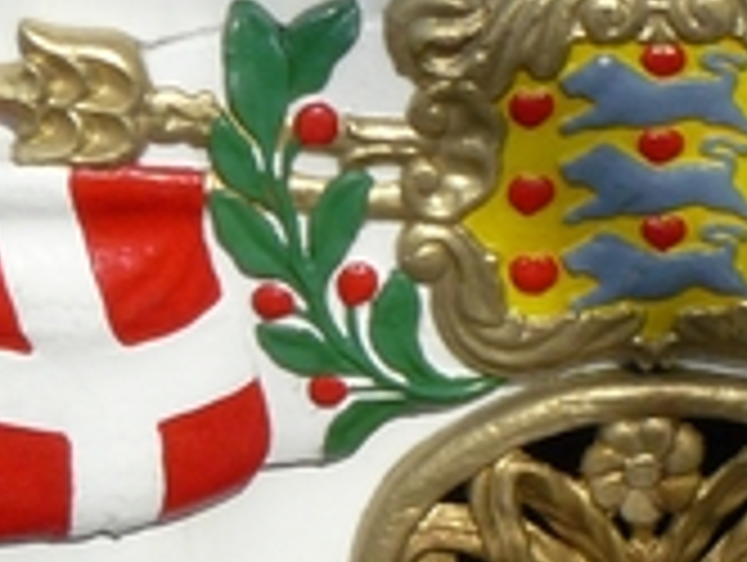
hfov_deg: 15.0
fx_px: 2809
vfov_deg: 11.3
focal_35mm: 130
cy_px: 616
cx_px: 670
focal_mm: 6
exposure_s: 1/800
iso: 200
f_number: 8
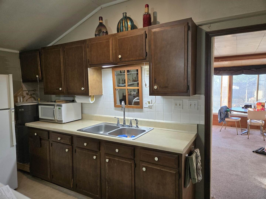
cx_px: 133
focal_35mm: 23
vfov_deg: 58.9
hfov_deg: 73.9
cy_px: 100
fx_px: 177
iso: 200
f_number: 1.8
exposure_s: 1/120
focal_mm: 5.4
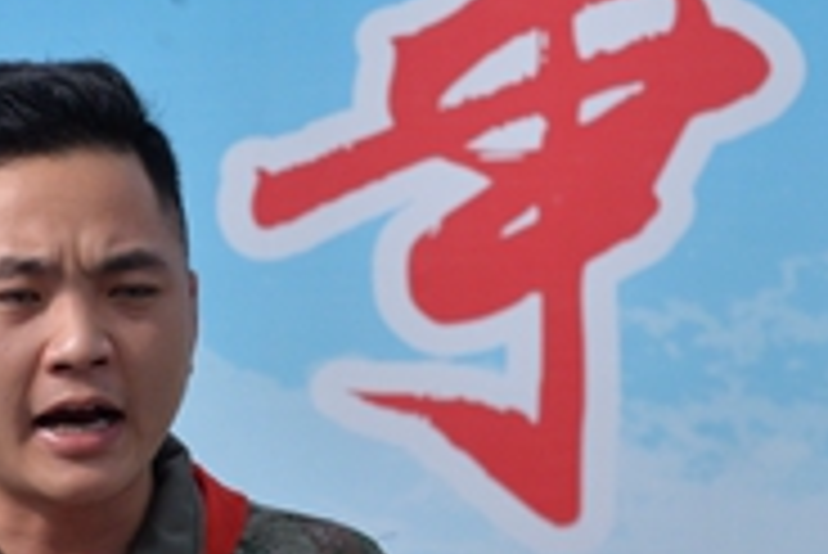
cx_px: 117
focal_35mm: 418
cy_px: 187
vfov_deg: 3.3
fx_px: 9621
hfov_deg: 4.9
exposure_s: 1/2000
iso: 1250
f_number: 11
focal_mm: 120
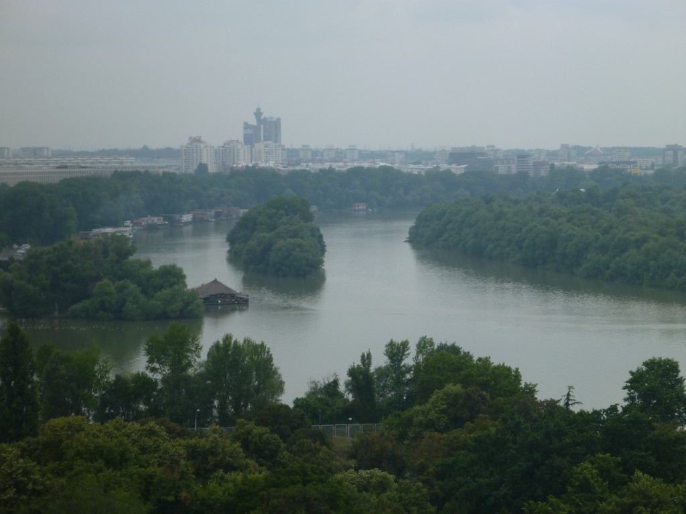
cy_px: 257
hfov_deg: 19.1
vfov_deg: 14.4
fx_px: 2041
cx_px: 343
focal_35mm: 103
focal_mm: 18.3
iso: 100
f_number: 5.7
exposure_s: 1/320
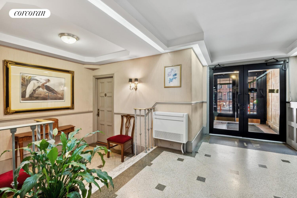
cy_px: 99
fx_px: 124
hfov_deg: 100.4
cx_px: 148
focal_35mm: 15
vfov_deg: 77.2
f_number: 14
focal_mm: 15
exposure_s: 1/2
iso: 640
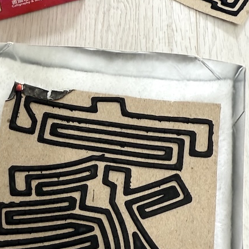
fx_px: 399
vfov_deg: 34.4
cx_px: 81
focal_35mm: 49
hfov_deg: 34.3
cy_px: 163
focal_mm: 2.22
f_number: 2.2
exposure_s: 1/60
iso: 250
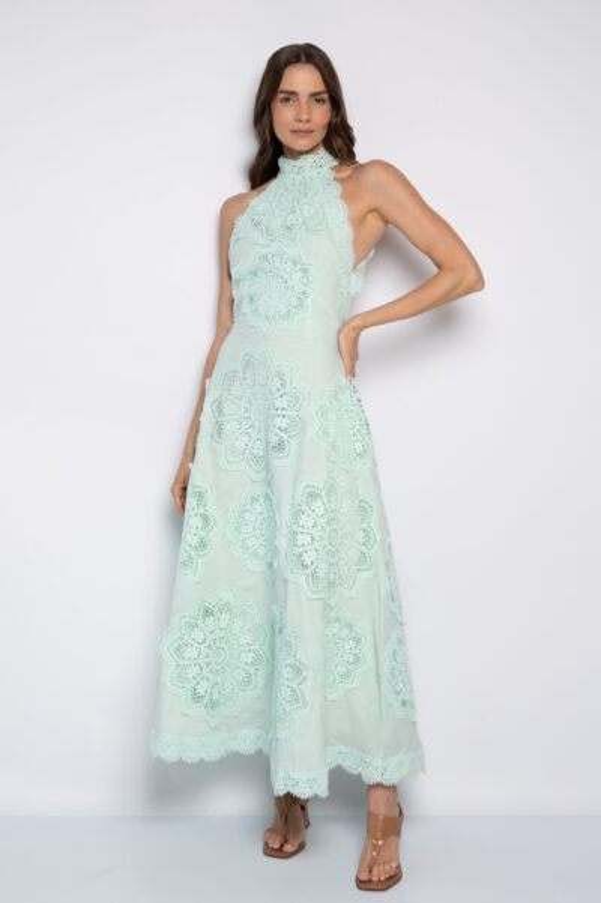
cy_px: 452
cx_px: 300
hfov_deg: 29.2
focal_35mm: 46
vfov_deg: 42.8
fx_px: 1153
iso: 200
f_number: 5
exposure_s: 1/160
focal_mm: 46
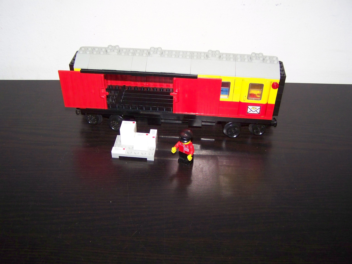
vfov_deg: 37.7
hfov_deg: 49.0
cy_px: 132
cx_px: 176
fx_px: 386
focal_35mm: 38
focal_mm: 6.3
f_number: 2.8
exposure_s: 1/30
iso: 200
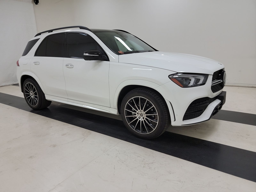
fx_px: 177
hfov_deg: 71.6
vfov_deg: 56.8
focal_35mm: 24
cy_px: 96
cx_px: 128
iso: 50
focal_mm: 6.7
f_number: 1.8
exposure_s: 1/180
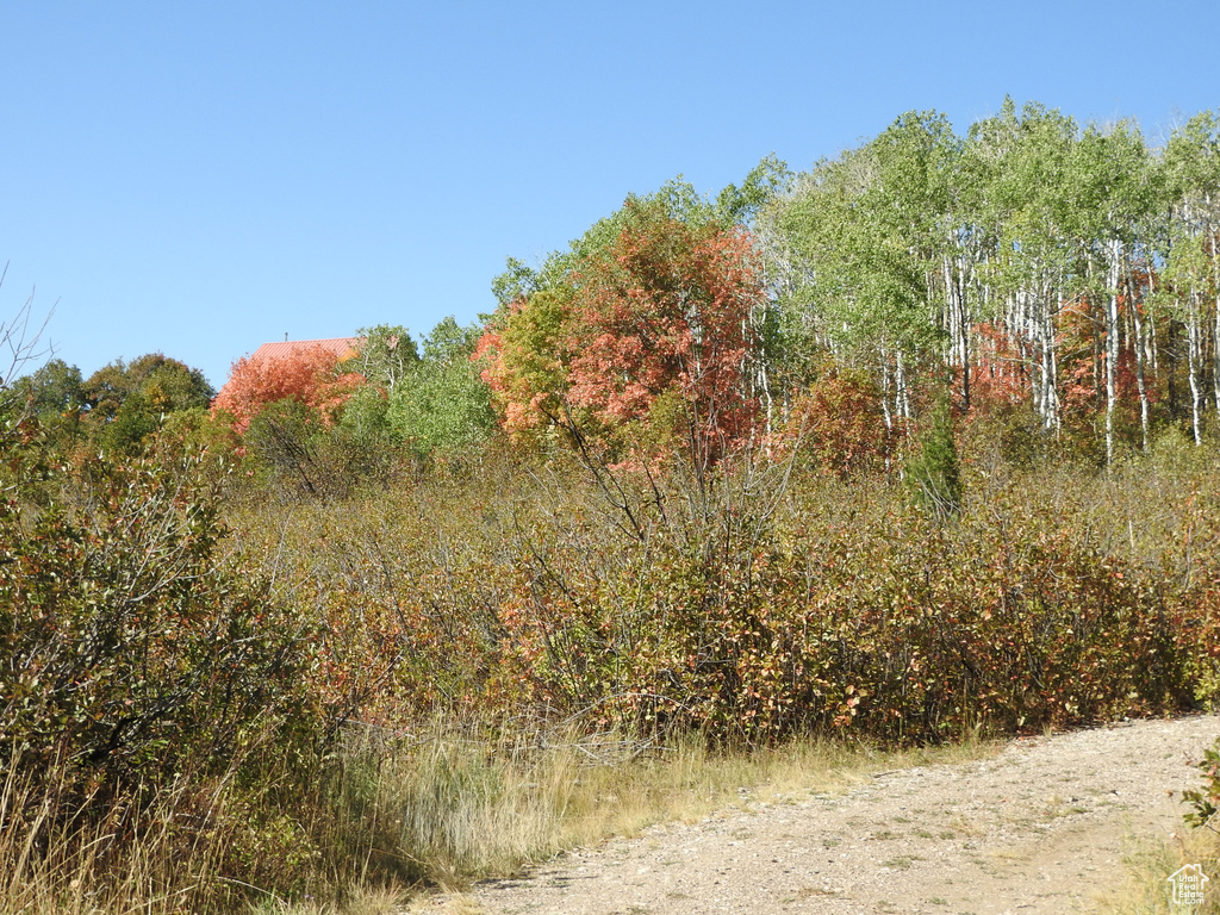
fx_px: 2291
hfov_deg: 29.8
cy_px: 458
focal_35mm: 65
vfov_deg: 22.6
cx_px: 610
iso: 100
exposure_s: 1/640
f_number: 4.2
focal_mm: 11.6
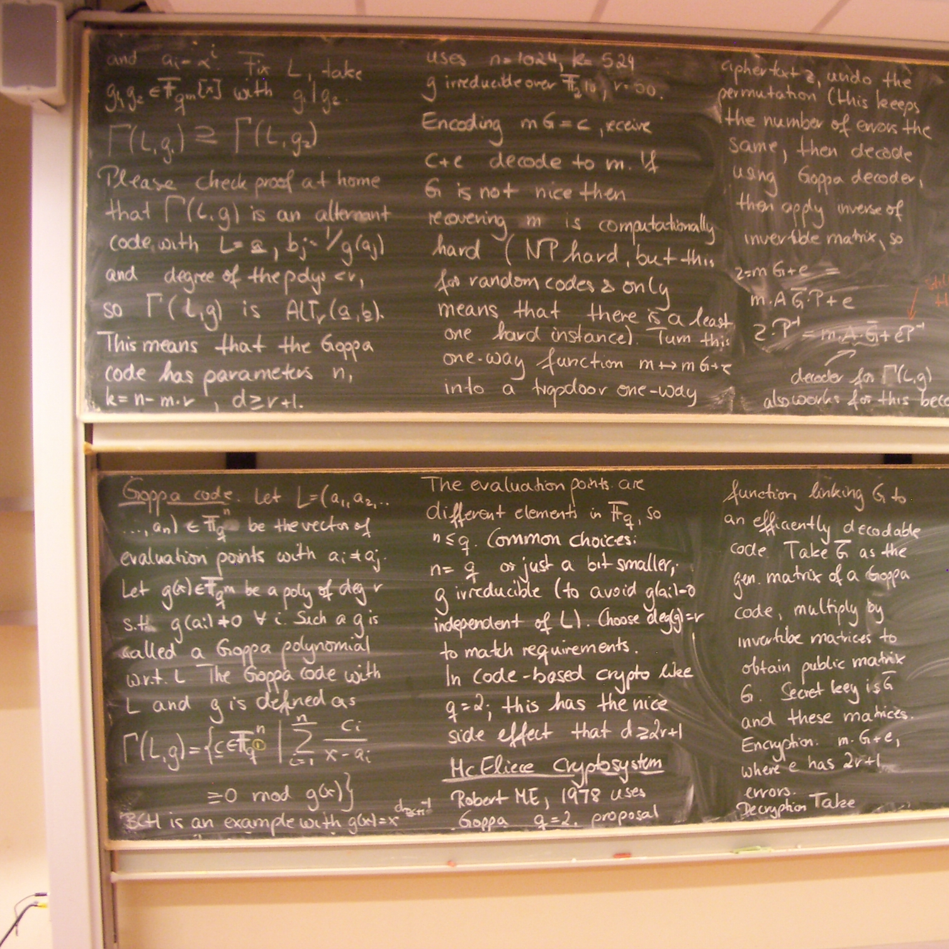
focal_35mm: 42
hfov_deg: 39.7
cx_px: 608
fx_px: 1303
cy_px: 466
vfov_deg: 40.0
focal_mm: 5.8
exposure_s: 1/10
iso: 200
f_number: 2.6
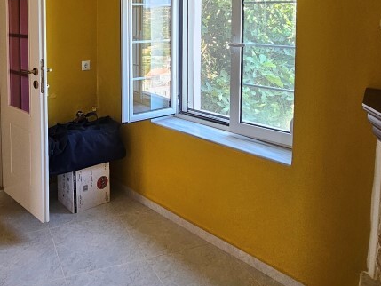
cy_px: 43
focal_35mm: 31
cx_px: 114
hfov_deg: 56.5
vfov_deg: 42.6
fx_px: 341
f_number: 2.2
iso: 200
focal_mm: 2.2
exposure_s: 1/70.8
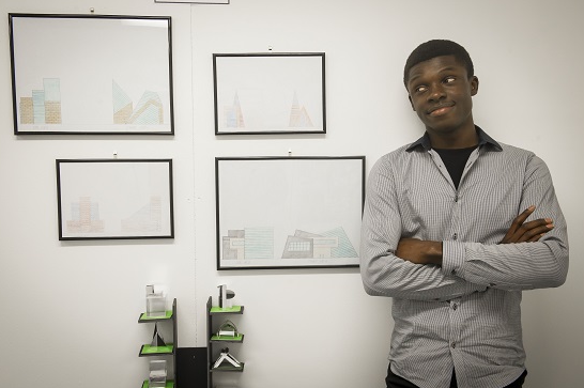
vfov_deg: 32.6
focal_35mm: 41
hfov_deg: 47.4
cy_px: 197
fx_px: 664
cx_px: 292
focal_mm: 40
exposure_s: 1/125
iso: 3200
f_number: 5
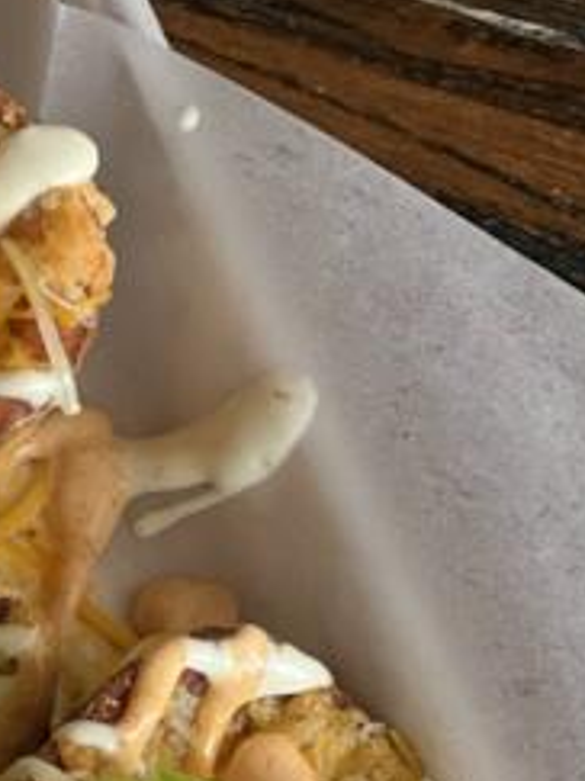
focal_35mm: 254
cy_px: 440
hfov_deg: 5.8
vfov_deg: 7.8
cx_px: -312
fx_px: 5728
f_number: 2.8
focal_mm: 9
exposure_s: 1/121
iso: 200
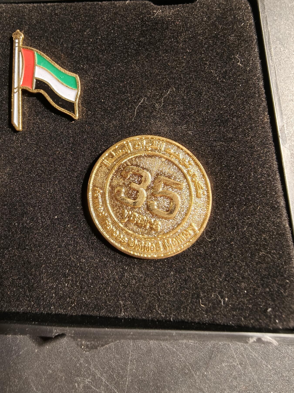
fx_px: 260
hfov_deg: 58.9
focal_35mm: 23
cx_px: 147
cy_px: 196
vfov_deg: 73.9
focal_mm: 2.32
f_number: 2
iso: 200
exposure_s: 1/50
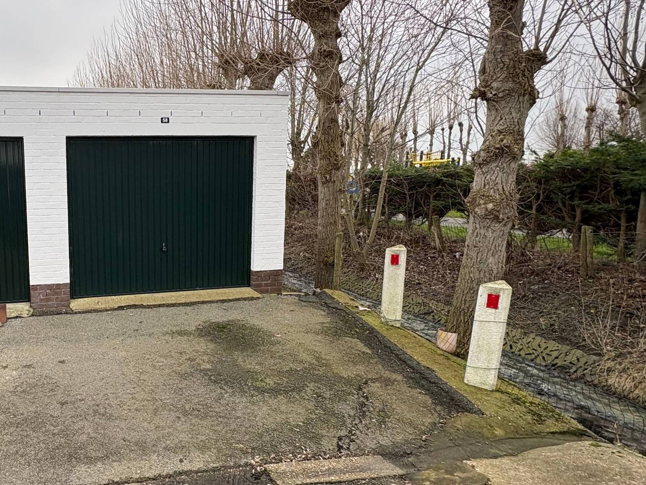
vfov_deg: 53.1
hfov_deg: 61.0
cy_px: 253
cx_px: 117
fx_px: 485
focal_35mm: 26
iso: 64
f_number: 2.2
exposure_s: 1/482
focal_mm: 2.22
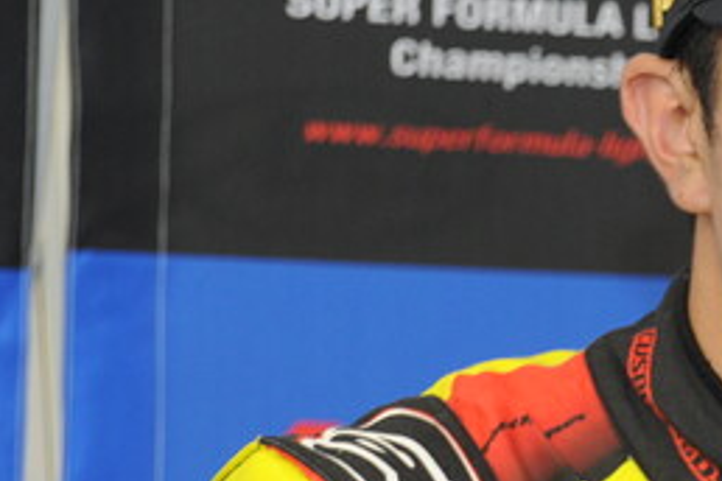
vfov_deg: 3.3
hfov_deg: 4.9
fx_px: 8383
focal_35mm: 418
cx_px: 932
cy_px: 333
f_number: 8
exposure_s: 1/60
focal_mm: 150
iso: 1600
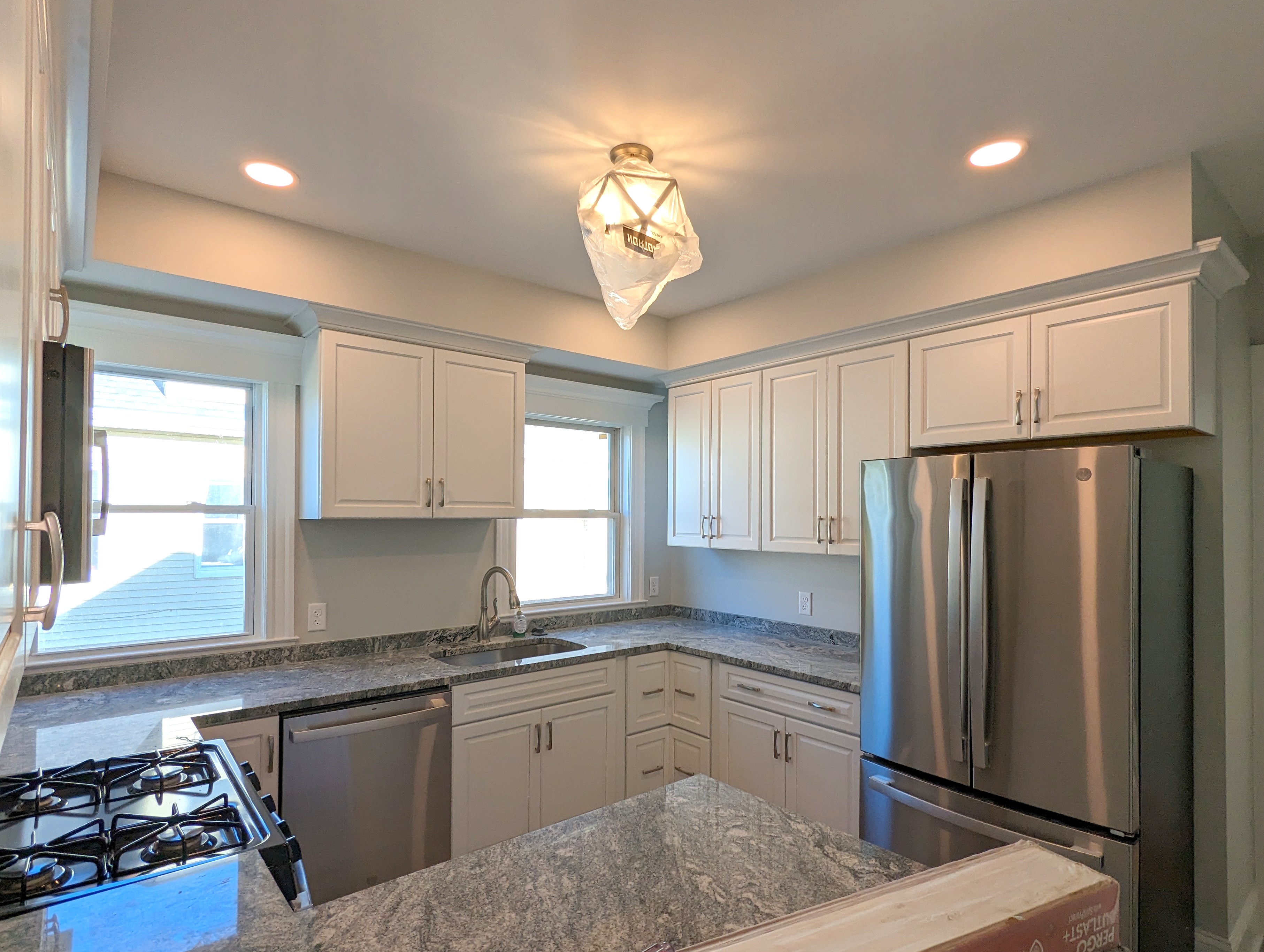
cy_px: 506
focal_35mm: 18
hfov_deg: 87.7
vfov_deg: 71.7
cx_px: 630
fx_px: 658
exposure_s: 1/120
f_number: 2.2
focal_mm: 2.35
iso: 56
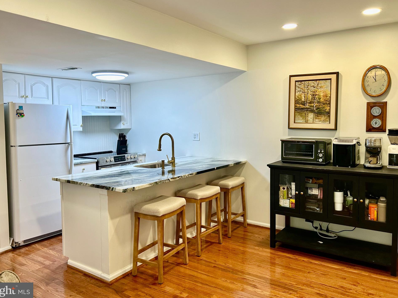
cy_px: 139
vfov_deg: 49.7
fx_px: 322
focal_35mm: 28
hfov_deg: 63.4
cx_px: 195
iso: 100
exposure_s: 1/120
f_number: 1.5
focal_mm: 5.7
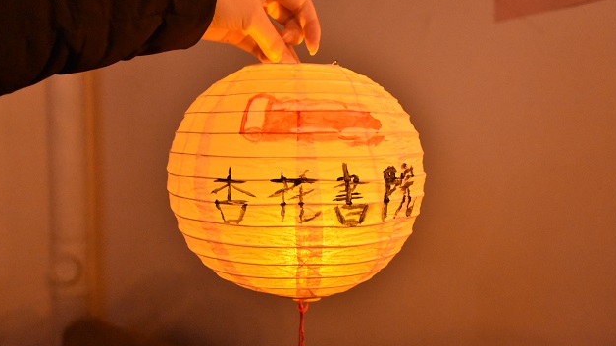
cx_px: 307
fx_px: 784
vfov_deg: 24.9
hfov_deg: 42.9
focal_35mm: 48
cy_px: 186
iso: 8000
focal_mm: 30
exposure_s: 1/160
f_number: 4
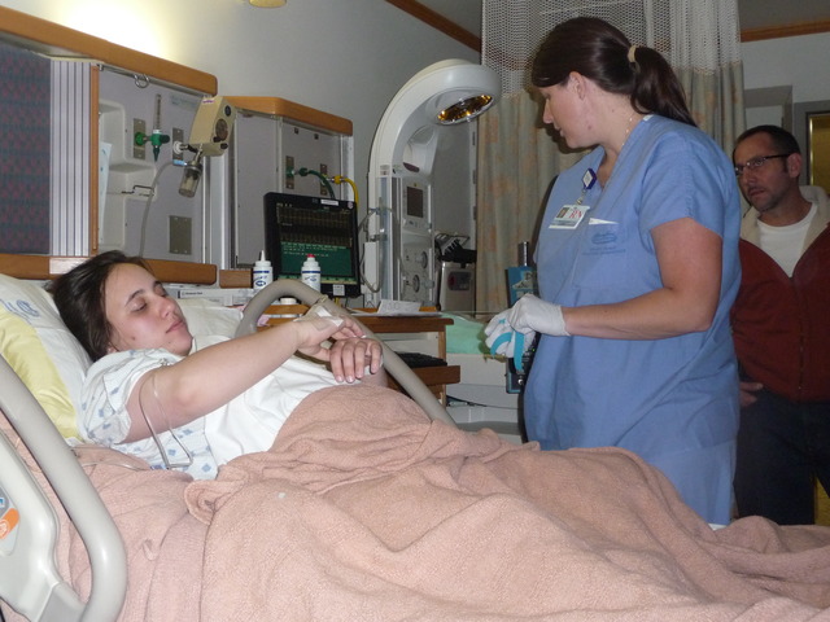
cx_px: 415
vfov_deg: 32.2
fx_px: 1079
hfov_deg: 42.1
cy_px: 311
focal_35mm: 45
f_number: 4.1
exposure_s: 1/30
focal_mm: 7.6
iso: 400
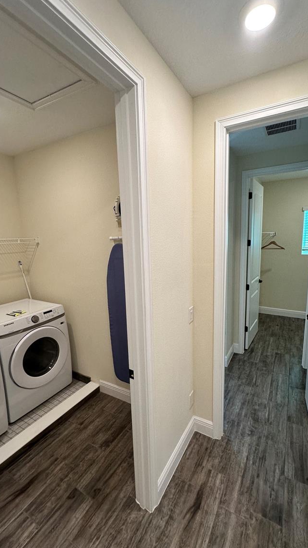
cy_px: 271
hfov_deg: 67.0
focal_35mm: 16
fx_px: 232
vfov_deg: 99.4
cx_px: 166
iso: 160
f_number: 2.2
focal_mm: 2.22
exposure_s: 1/120
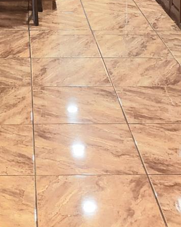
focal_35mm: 86
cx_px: 17
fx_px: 576
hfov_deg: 17.6
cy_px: -81
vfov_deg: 20.1
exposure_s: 1/40
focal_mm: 4.3
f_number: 1.5
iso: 320
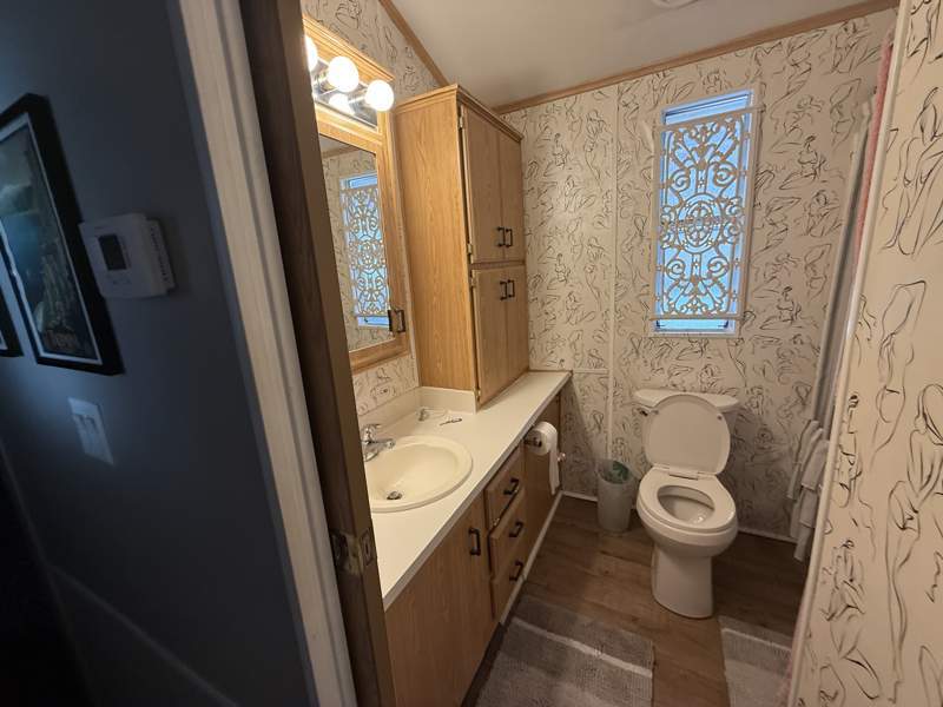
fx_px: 381
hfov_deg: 102.1
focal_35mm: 14
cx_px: 472
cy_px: 354
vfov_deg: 85.7
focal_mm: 2.22
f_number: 2.2
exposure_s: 1/60
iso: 200
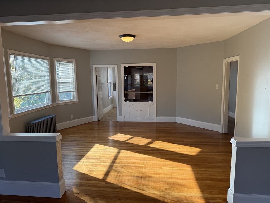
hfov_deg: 71.6
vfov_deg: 56.8
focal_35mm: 24
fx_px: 187
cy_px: 102
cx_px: 135
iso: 80
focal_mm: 6.76
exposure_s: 1/310
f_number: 1.78
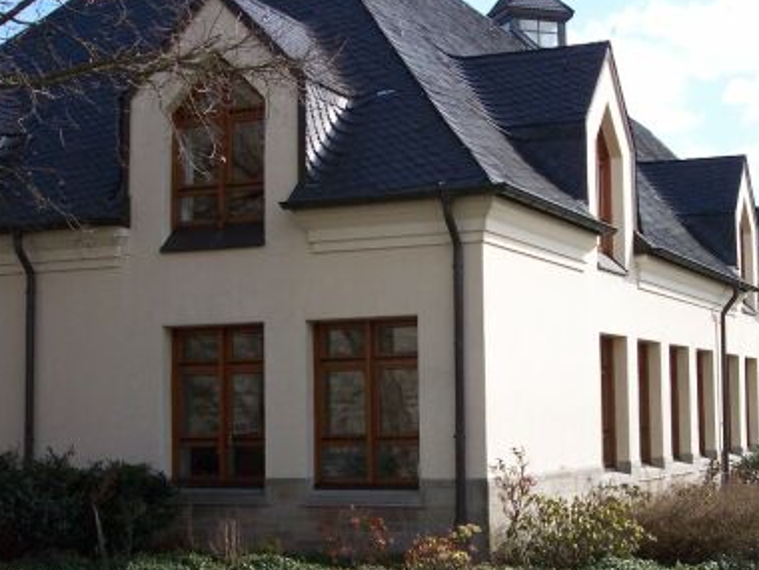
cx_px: 417
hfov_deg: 30.2
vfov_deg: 22.9
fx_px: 1403
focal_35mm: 64
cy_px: 262
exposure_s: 1/350
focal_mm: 8
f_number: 4.8
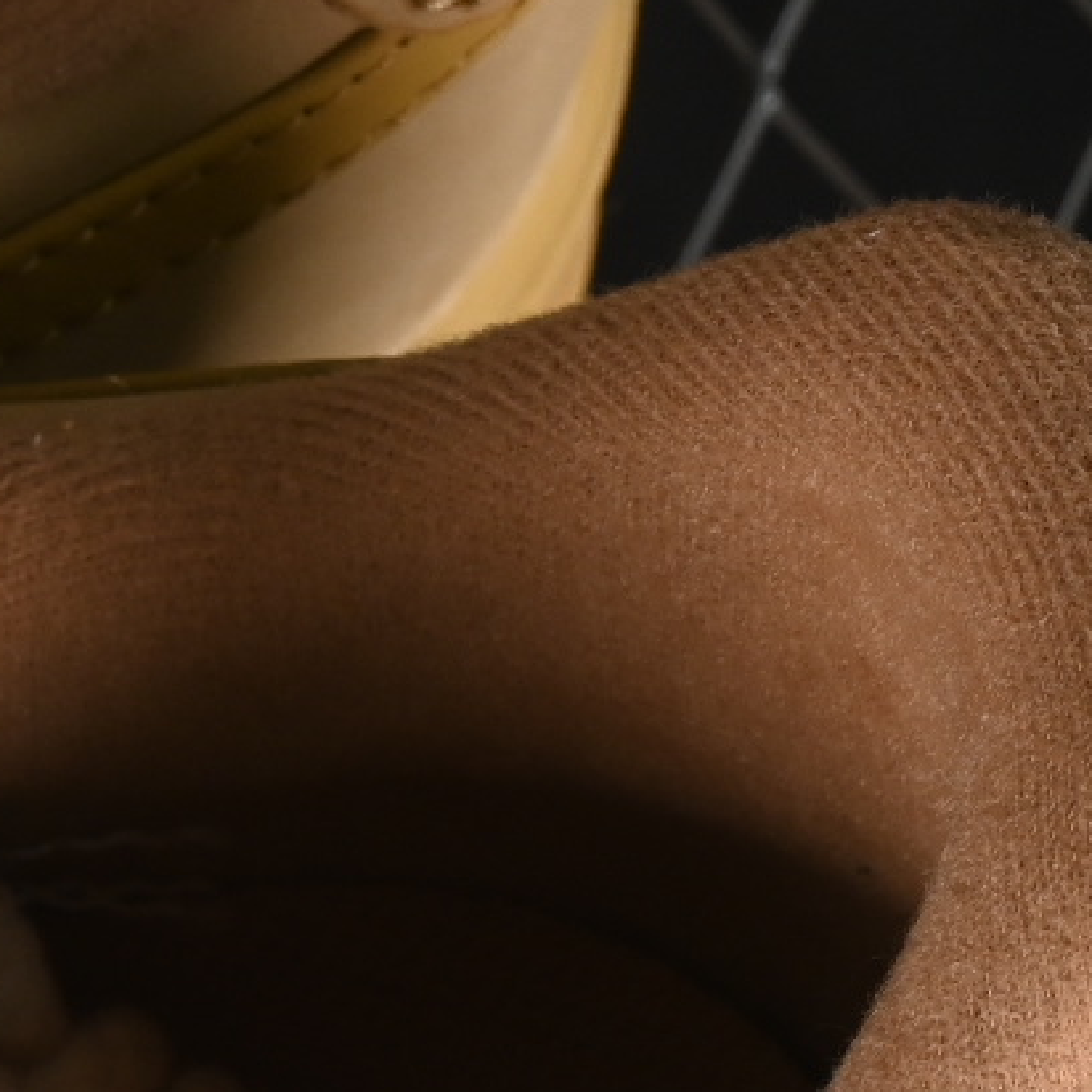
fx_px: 15383
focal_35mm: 431
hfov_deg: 4.0
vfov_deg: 4.1
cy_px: 1044
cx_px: -1736
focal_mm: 50
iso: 160
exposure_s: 1/60
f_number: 7.1
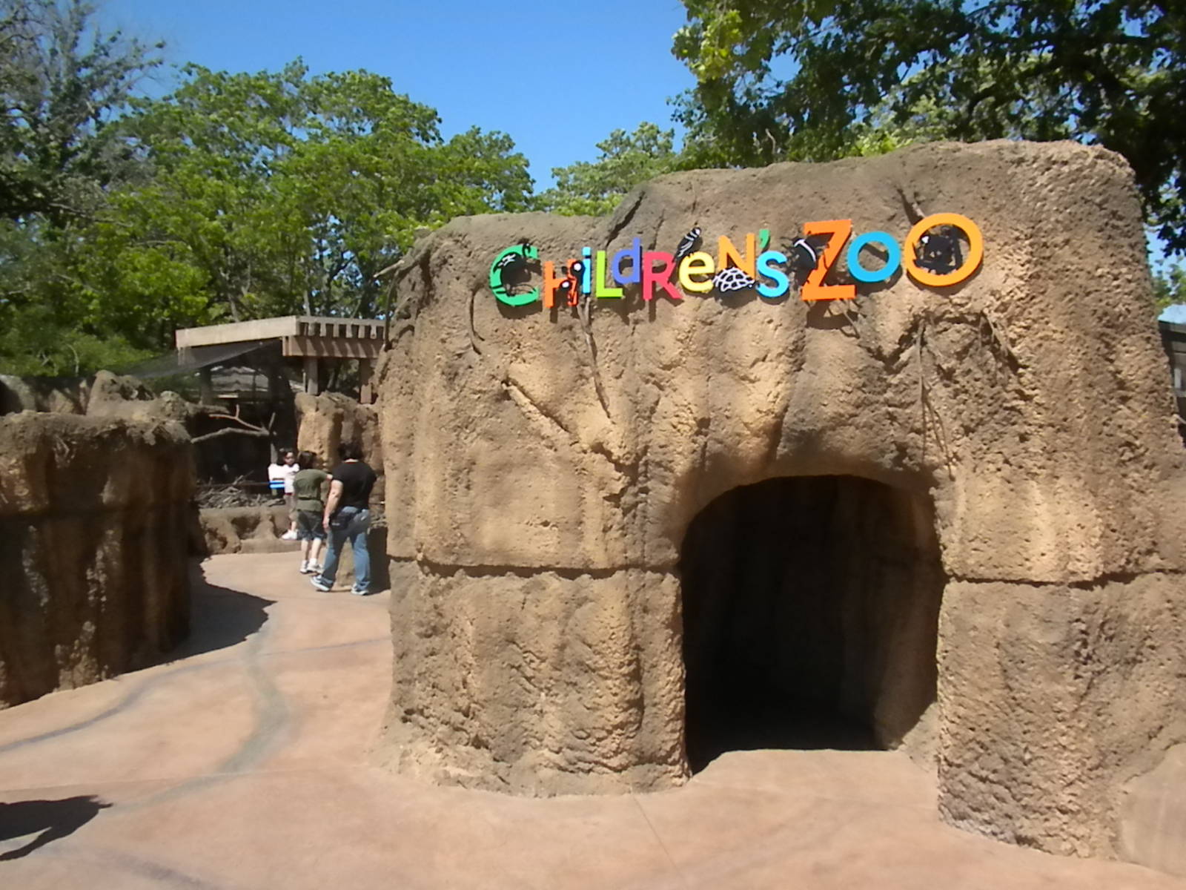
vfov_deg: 38.7
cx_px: 593
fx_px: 1268
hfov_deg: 50.1
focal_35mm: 37
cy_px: 445
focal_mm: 6.6
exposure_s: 1/606
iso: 640
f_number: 10
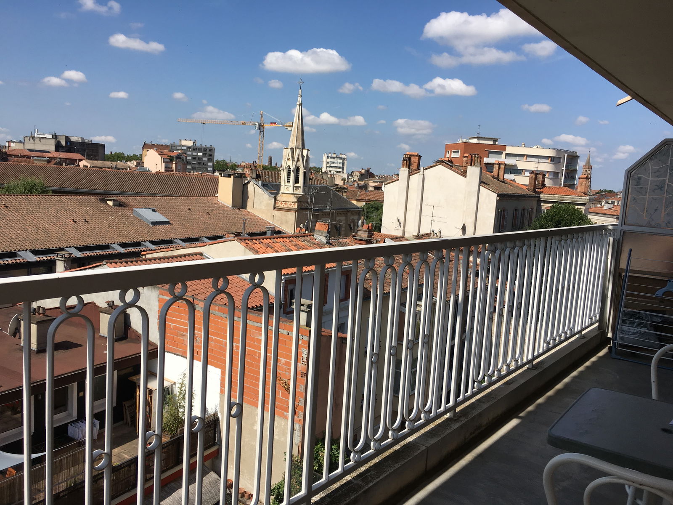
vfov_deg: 48.2
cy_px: 252
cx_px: 336
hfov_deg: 61.7
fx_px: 564
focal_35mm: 29
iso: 25
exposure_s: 1/2198
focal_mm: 4.15
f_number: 2.2
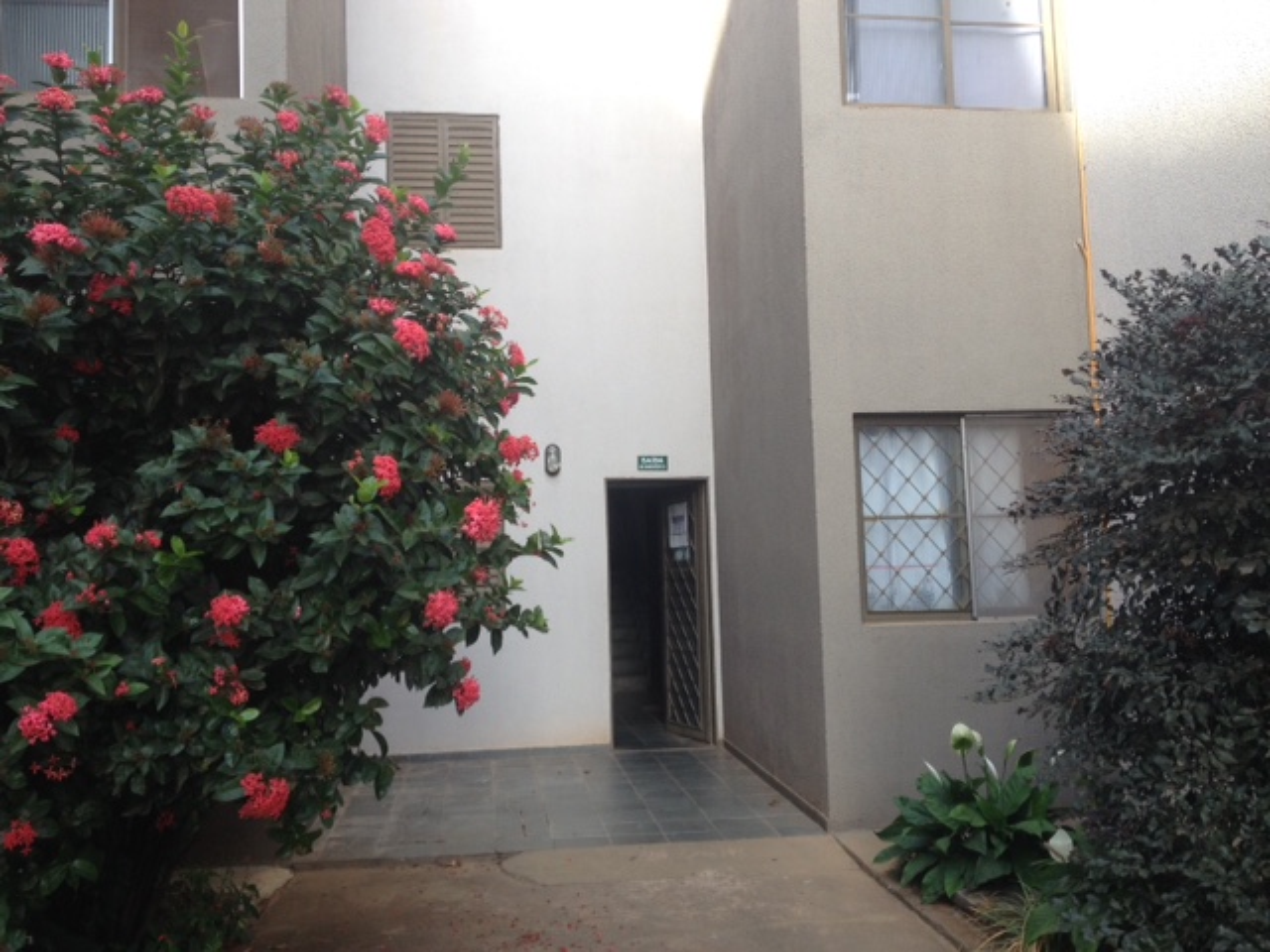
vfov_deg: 40.7
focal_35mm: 35
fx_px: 1284
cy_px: 476
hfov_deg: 52.6
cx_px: 635
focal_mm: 4.28
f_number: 2.4
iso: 50
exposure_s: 1/127
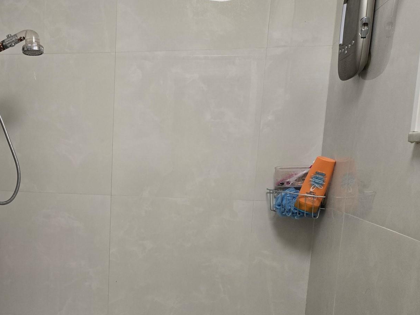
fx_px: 473
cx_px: 99
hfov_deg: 46.0
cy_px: 222
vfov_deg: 36.2
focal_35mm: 39
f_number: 1.8
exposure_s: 1/120
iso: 200
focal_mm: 5.4
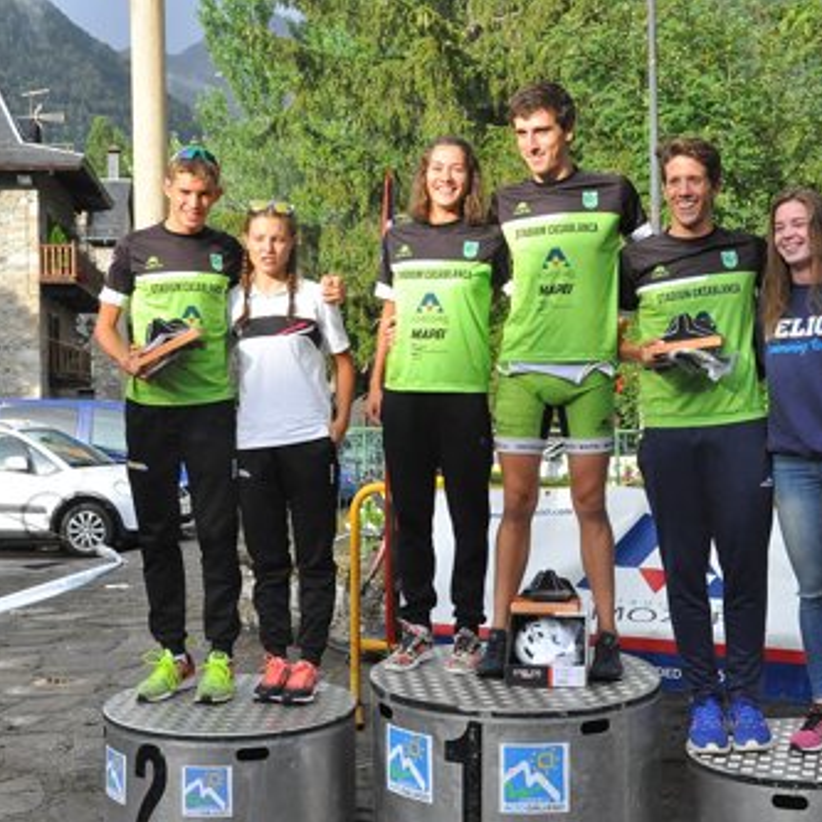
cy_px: 417
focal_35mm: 51
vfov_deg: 33.4
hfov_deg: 33.4
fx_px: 1370
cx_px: 426
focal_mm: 26
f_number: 9.5
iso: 1600
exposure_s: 1/1500
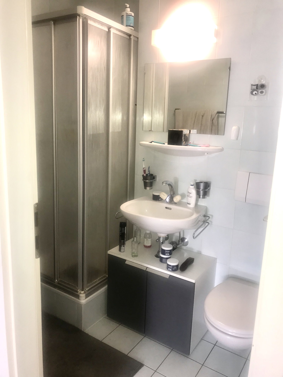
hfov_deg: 49.7
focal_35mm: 28
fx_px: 305
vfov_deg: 63.4
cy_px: 188
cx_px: 142
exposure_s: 1/33
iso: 25
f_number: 1.8
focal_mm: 3.99
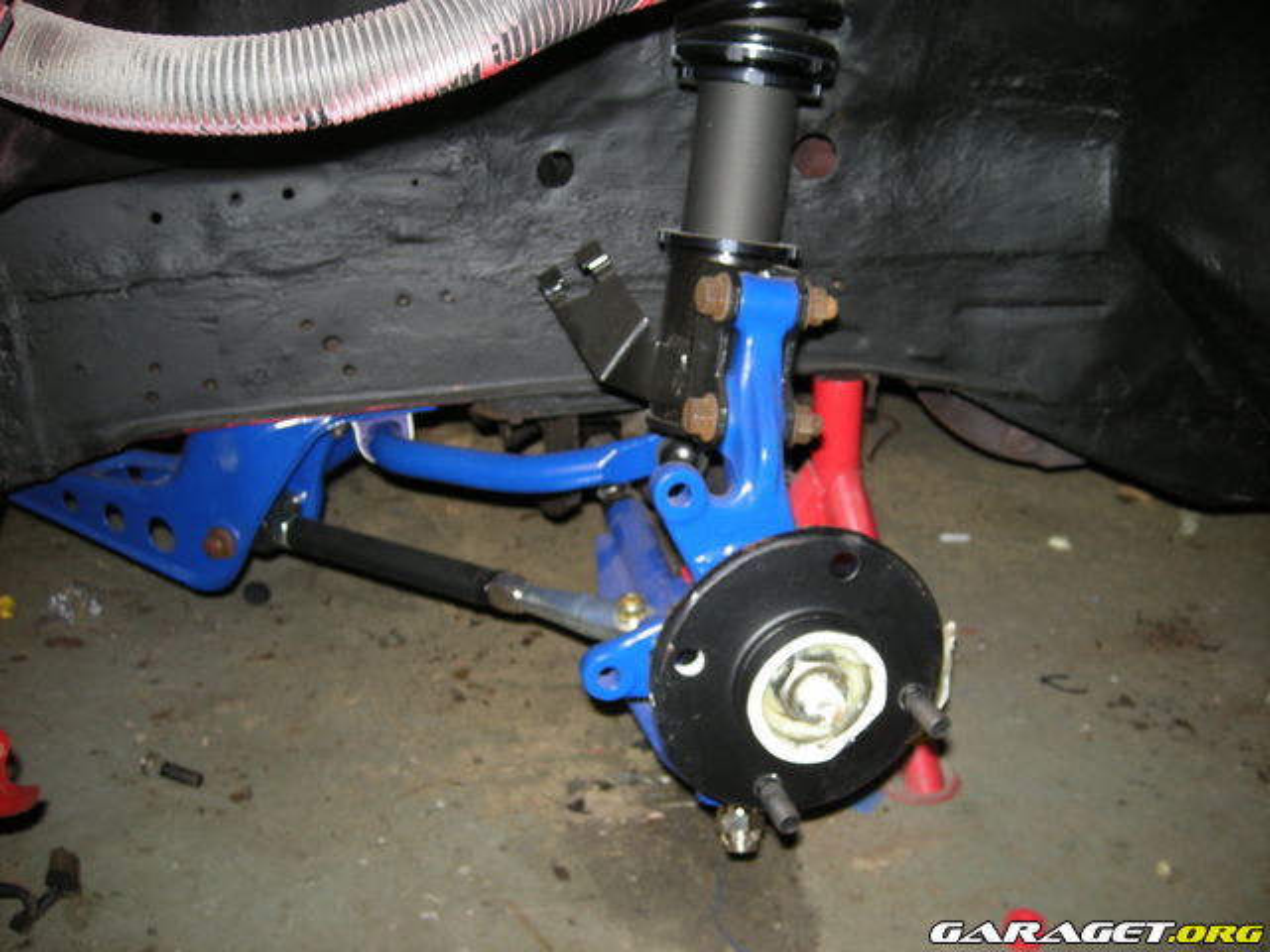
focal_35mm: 35
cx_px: 635
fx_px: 1284
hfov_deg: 52.6
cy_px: 476
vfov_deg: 40.7
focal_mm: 5.7
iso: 73
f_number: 2.8
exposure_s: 1/60
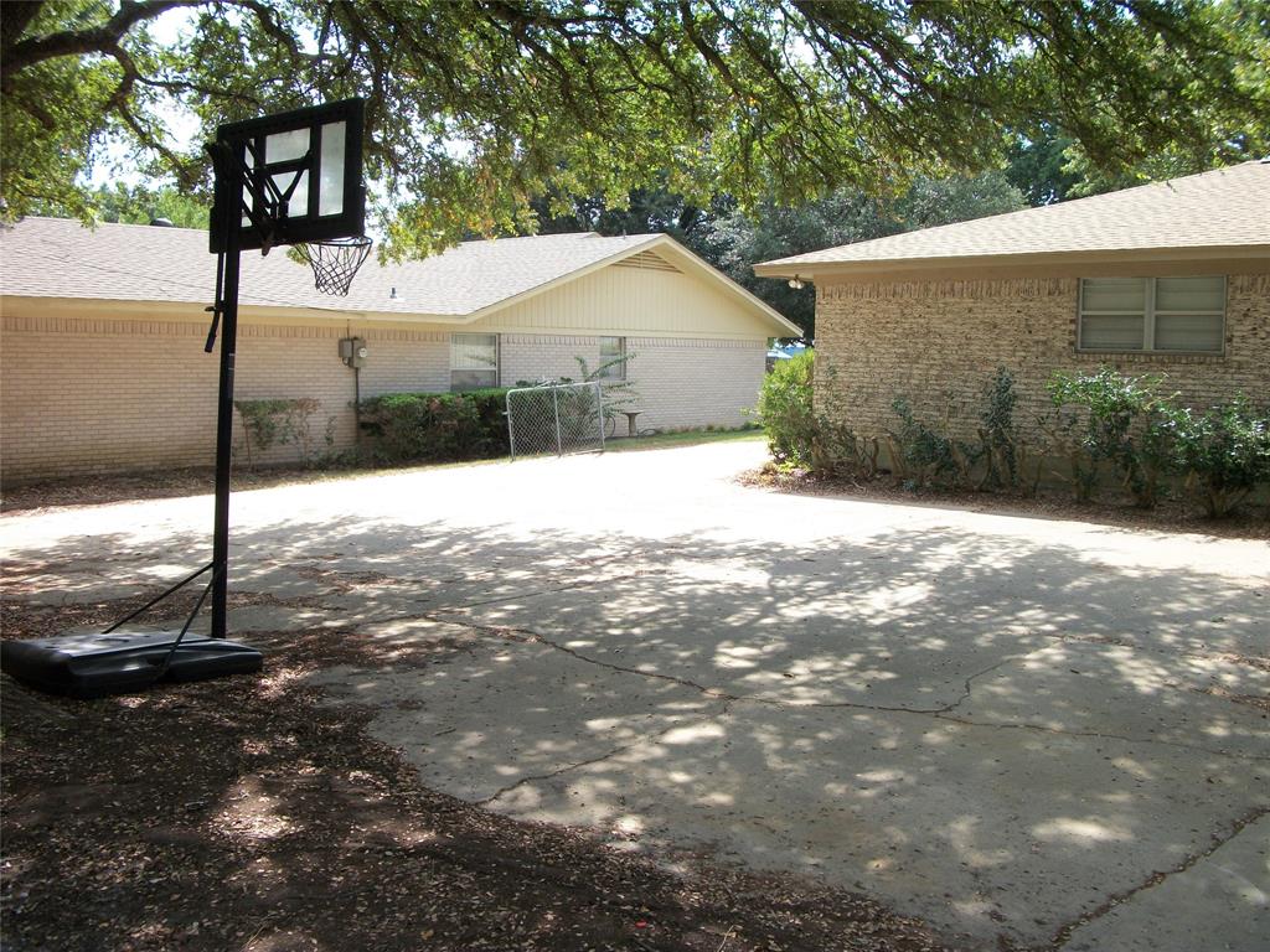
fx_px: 1174
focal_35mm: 32
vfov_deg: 44.2
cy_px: 476
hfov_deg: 56.8
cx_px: 635
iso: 80
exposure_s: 1/60
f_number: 8.8
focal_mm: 5.7
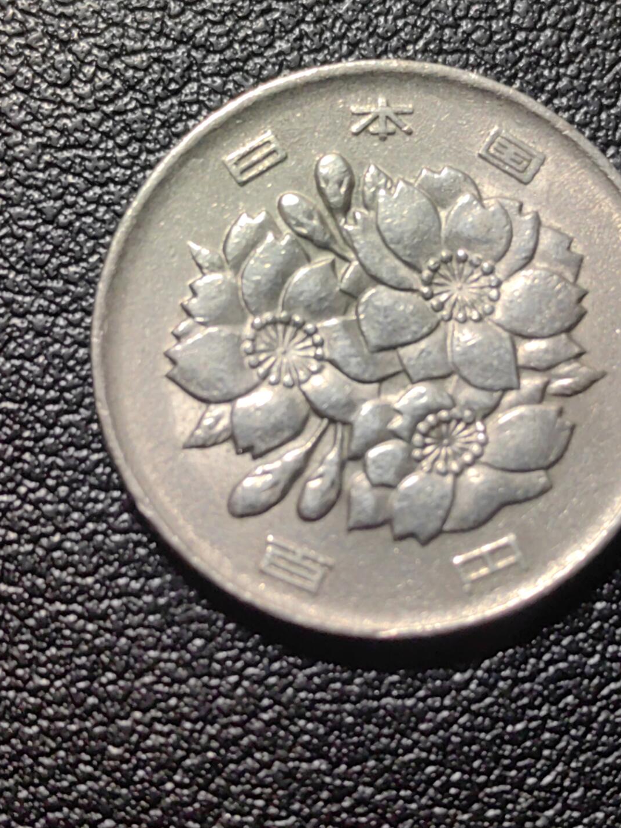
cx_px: 368
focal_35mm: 78
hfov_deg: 18.9
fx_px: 1866
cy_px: 363
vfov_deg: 25.0
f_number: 2
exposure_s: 1/100
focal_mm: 5.75
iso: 80
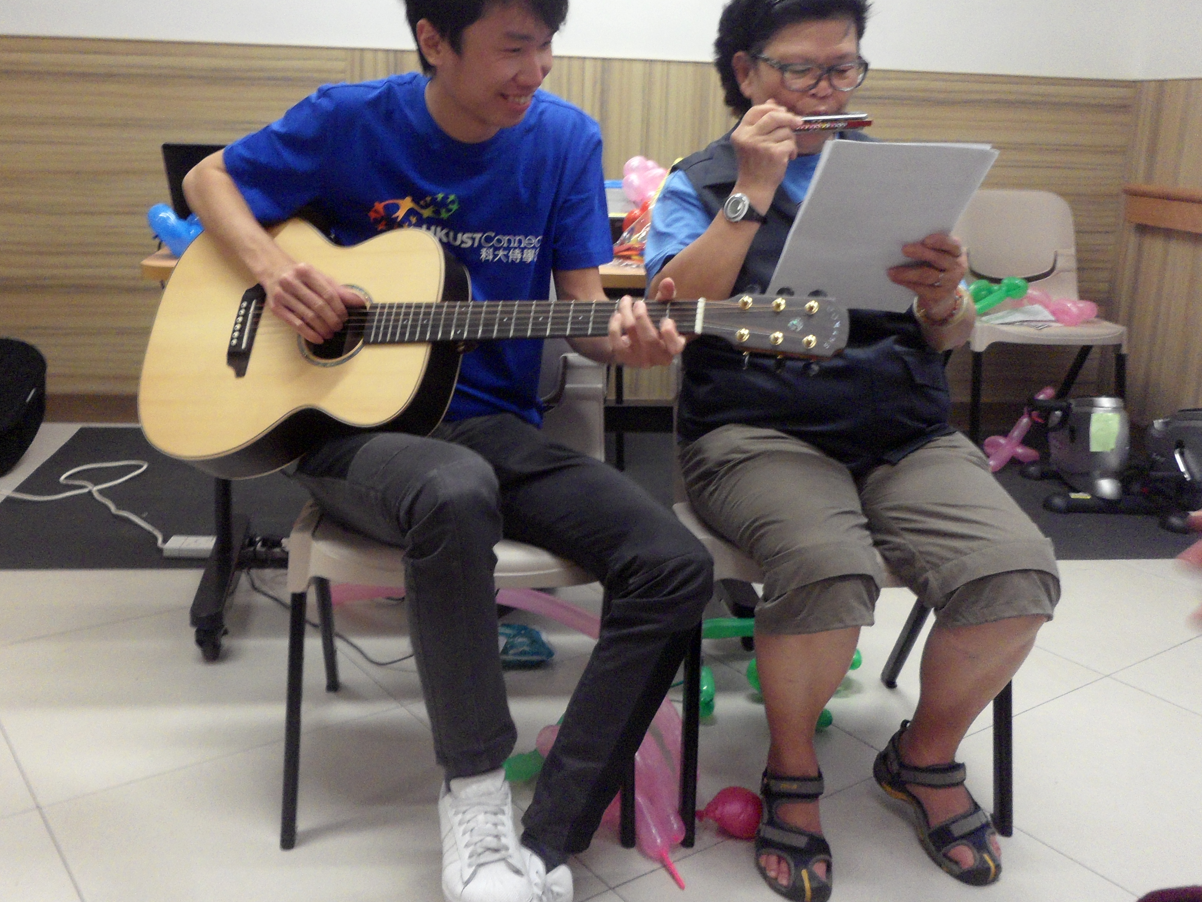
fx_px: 1146
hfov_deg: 55.3
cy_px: 378
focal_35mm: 33
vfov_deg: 42.8
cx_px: 562
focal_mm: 4.9
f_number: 3.5
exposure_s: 1/15
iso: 240
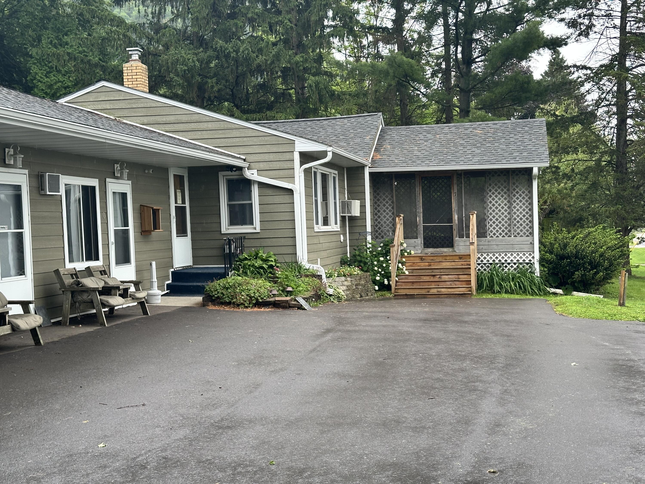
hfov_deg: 39.7
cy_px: 242
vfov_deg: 30.3
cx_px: 322
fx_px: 894
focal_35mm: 48
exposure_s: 1/267
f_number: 1.78
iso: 64
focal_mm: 6.86
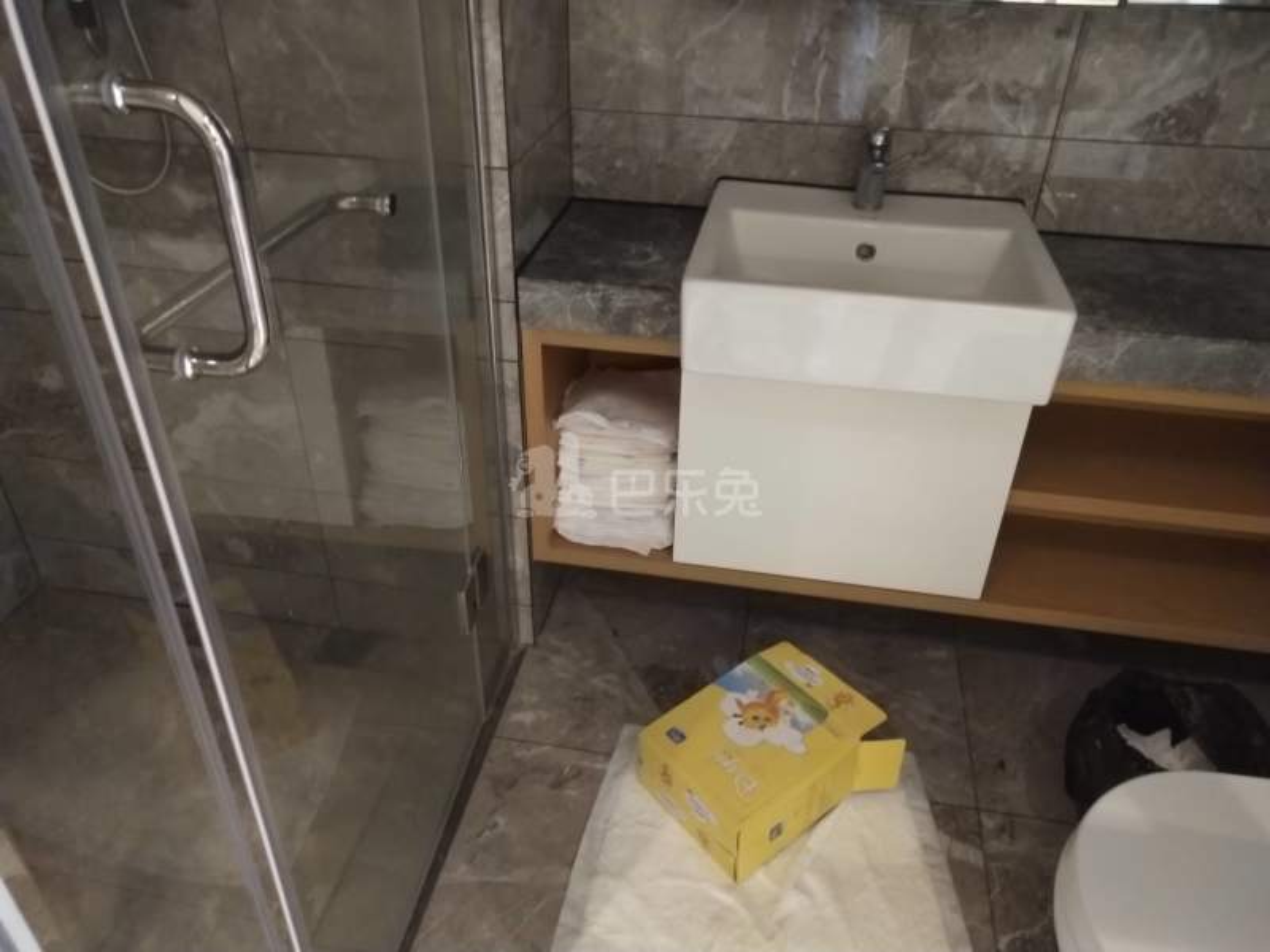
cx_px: 635
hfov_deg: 60.0
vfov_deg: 46.8
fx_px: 1101
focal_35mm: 30
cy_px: 476
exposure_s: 1/33.3
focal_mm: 3.95
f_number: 1.8
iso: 783
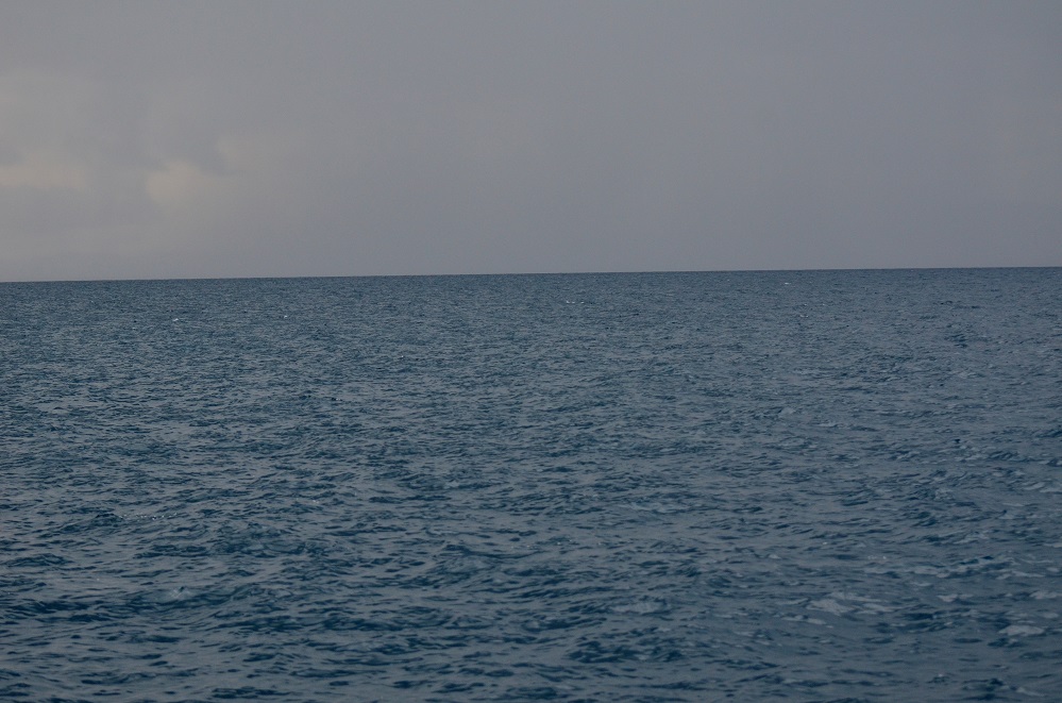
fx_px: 3090
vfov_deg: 13.0
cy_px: 352
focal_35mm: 105
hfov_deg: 19.5
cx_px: 531
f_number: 4.5
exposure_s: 1/320
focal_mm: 70
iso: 560
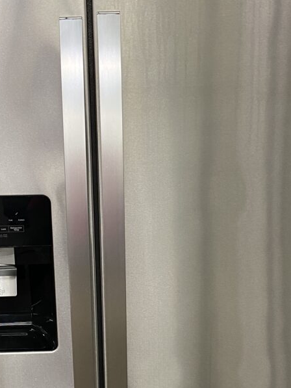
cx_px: 114
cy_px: 252
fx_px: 683
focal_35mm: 61
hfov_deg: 24.0
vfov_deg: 31.5
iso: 160
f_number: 1.8
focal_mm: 4.25
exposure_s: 1/60
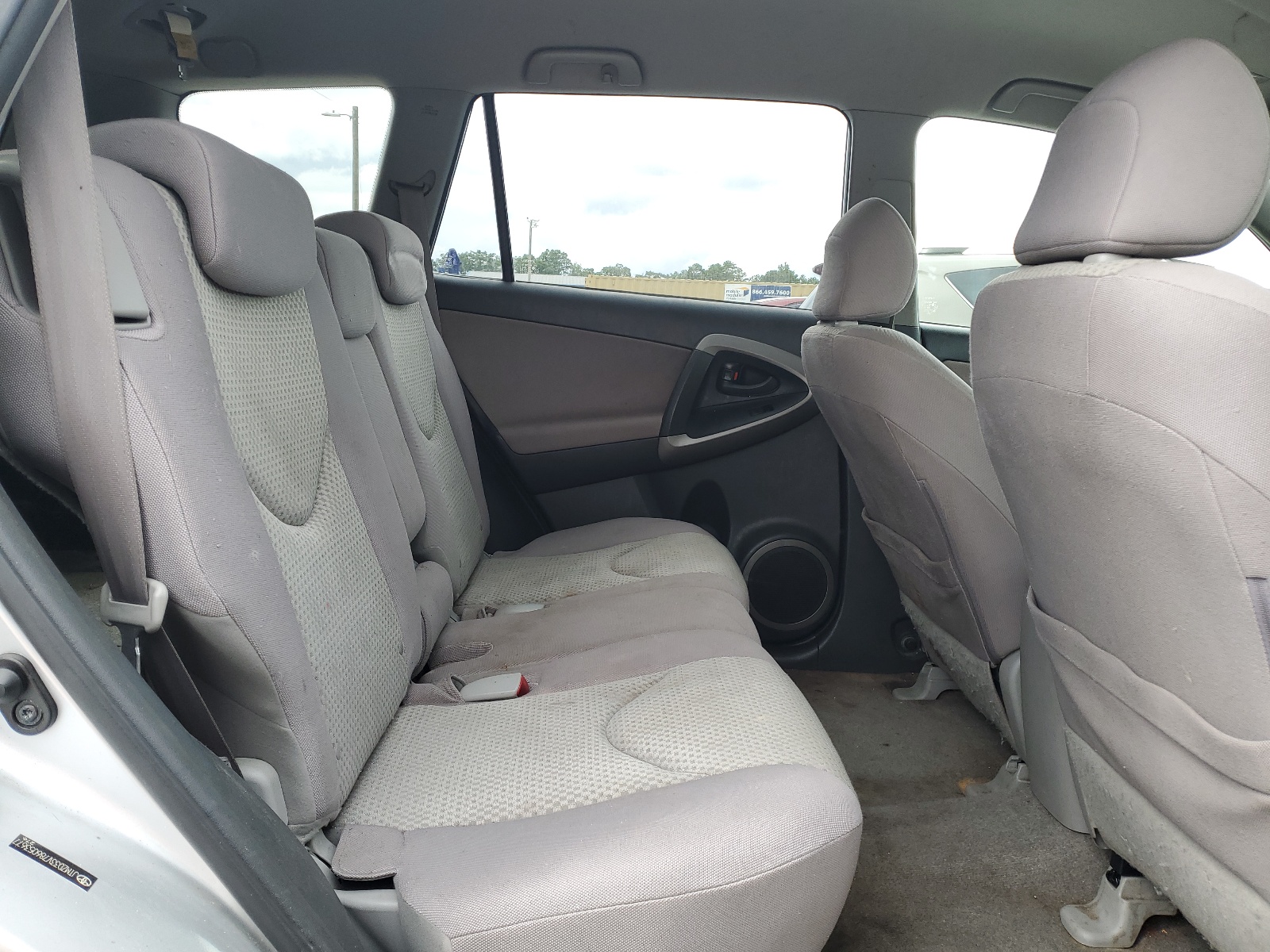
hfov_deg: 67.3
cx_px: 635
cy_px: 476
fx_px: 954
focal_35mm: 26
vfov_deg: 53.1
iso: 50
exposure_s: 1/213
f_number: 1.5
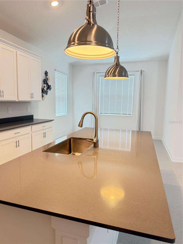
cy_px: 122
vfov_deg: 71.6
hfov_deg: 56.8
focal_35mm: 24
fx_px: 169
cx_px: 92
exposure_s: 1/120
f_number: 1.78
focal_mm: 6.76
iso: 400
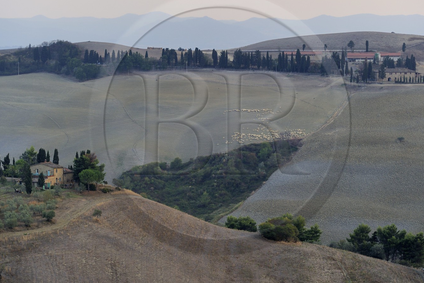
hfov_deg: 12.8
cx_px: 219
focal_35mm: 161
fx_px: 1896
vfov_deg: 8.5
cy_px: 123
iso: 400
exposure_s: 1/160
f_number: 5
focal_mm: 135
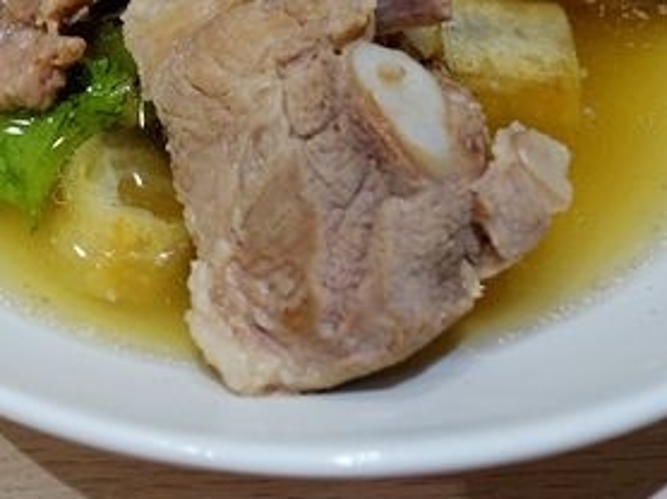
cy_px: -18
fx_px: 1040
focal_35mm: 54
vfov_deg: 25.5
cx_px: 89
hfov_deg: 34.0
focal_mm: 8.8
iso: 125
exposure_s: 1/50
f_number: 2.8
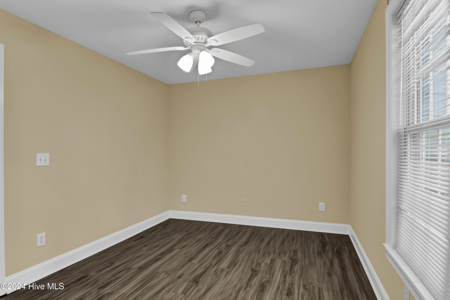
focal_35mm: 18
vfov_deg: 67.4
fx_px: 225
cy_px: 150
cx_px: 225
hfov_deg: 90.0
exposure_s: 1/8
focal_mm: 12
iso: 200
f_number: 8
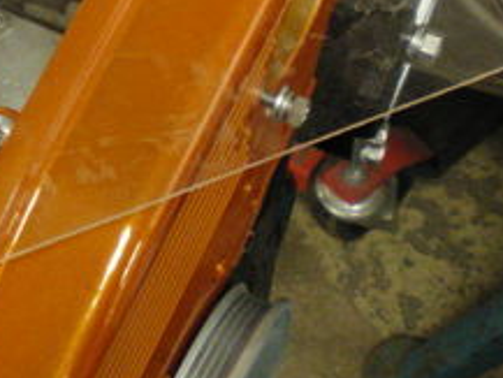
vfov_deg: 13.1
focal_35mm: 112
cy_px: 12
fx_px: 1628
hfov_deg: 16.4
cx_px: -183
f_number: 3.1
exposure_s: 1/30
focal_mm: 6.3
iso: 400
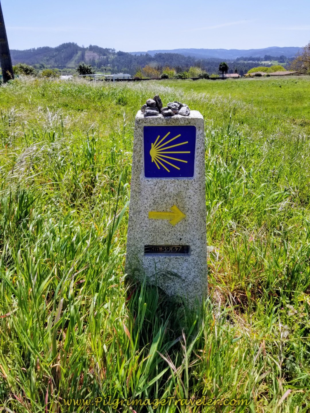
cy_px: 206
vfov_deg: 67.3
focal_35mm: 26
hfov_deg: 53.1
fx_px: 310
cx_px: 155
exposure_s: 1/2368
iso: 50
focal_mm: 4.3
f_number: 1.7
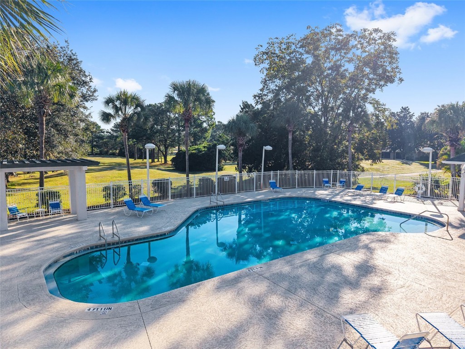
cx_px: 232
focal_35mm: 24
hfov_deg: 71.6
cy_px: 174
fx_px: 322
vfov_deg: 56.8
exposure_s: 1/6400
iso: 320
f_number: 1.8
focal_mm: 8.67
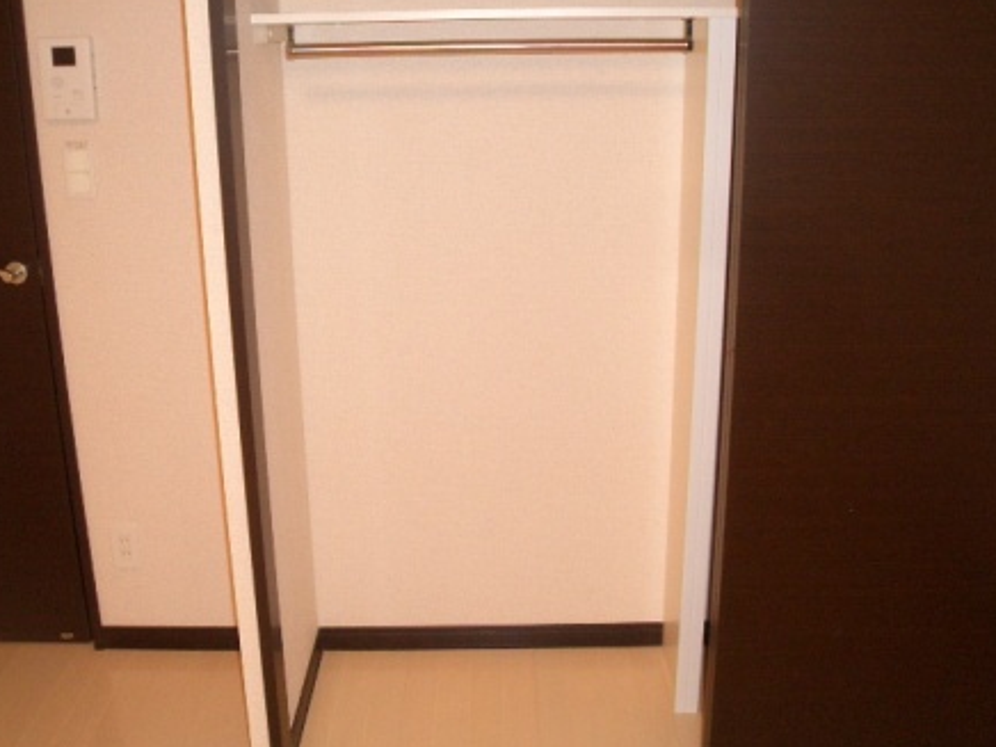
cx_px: 496
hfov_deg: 50.1
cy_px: 372
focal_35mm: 37
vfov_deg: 38.7
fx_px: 1065
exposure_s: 1/40
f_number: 4
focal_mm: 4.8
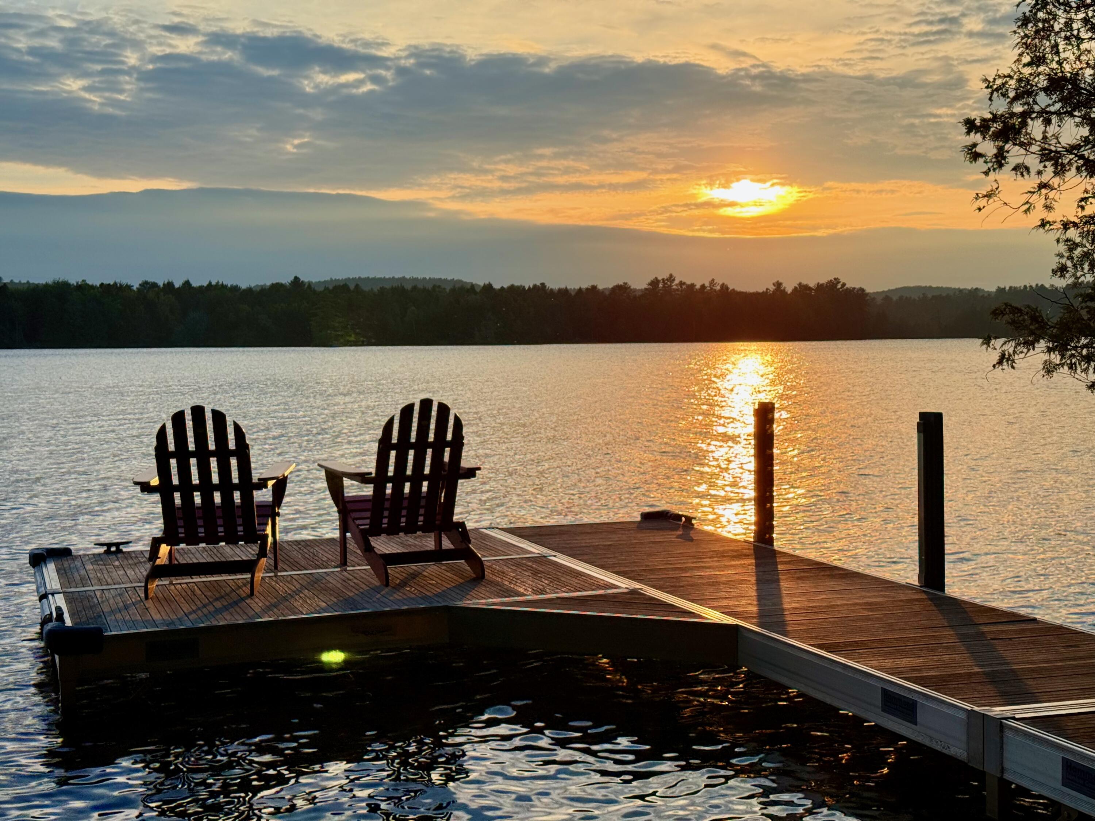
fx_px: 1518
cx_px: 548
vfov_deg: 30.3
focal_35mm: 48
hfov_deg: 39.7
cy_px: 410
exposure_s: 1/2494
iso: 64
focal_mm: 6.76
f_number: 1.78
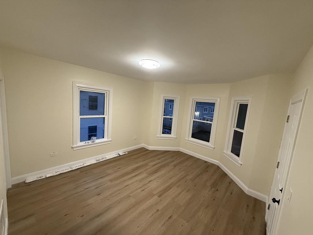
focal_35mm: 14
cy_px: 118
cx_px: 156
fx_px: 127
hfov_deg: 102.1
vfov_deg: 85.7
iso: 400
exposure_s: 1/60
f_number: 2.2
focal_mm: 2.22
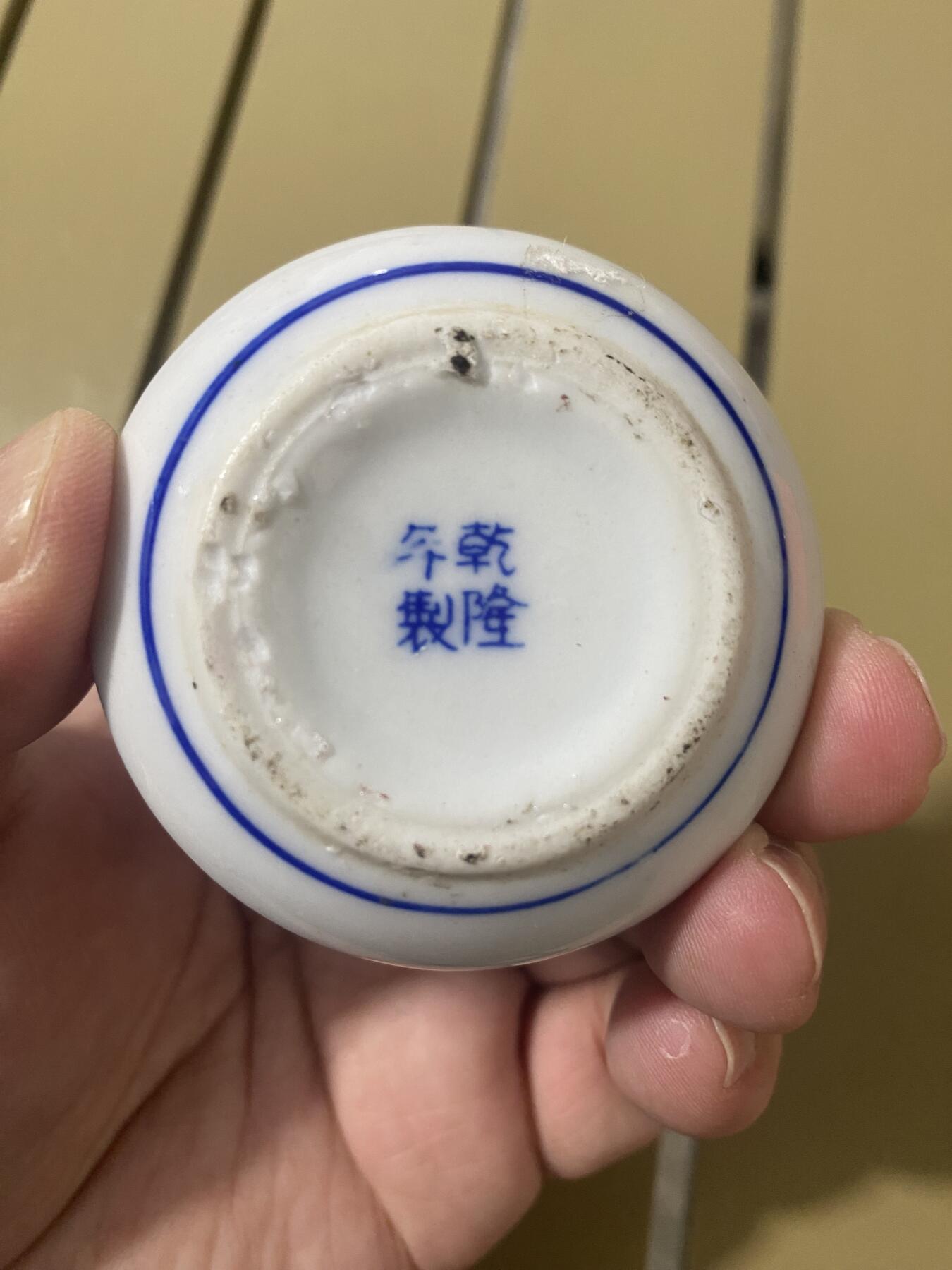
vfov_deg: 67.3
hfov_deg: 53.1
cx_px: 476
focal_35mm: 26
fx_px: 953
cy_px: 635
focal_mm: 4.25
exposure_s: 1/50
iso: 125
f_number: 1.8
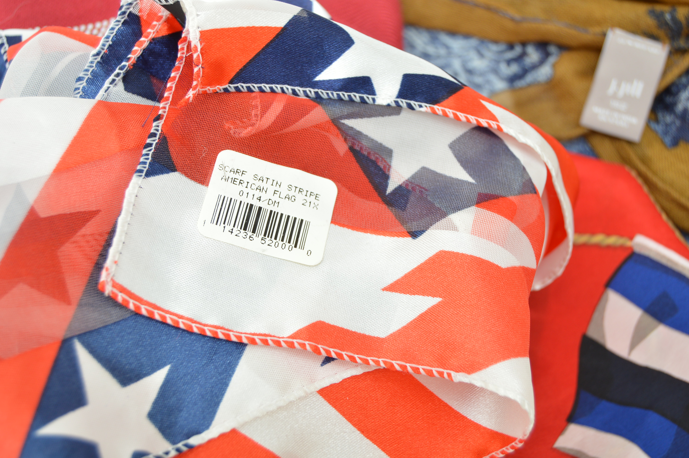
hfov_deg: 37.9
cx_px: 344
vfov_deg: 25.7
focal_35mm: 52
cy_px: 229
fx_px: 1004
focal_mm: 35
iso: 200
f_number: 4.5
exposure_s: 1/160
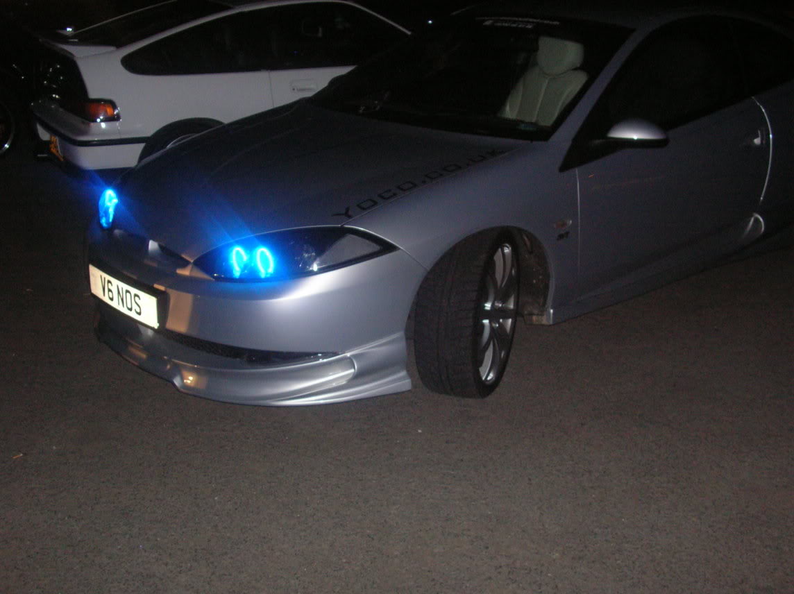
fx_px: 1031
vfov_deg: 32.1
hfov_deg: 42.1
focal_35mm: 45
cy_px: 297
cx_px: 397
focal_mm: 7.5
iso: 200
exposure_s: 1/60.1
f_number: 3.1
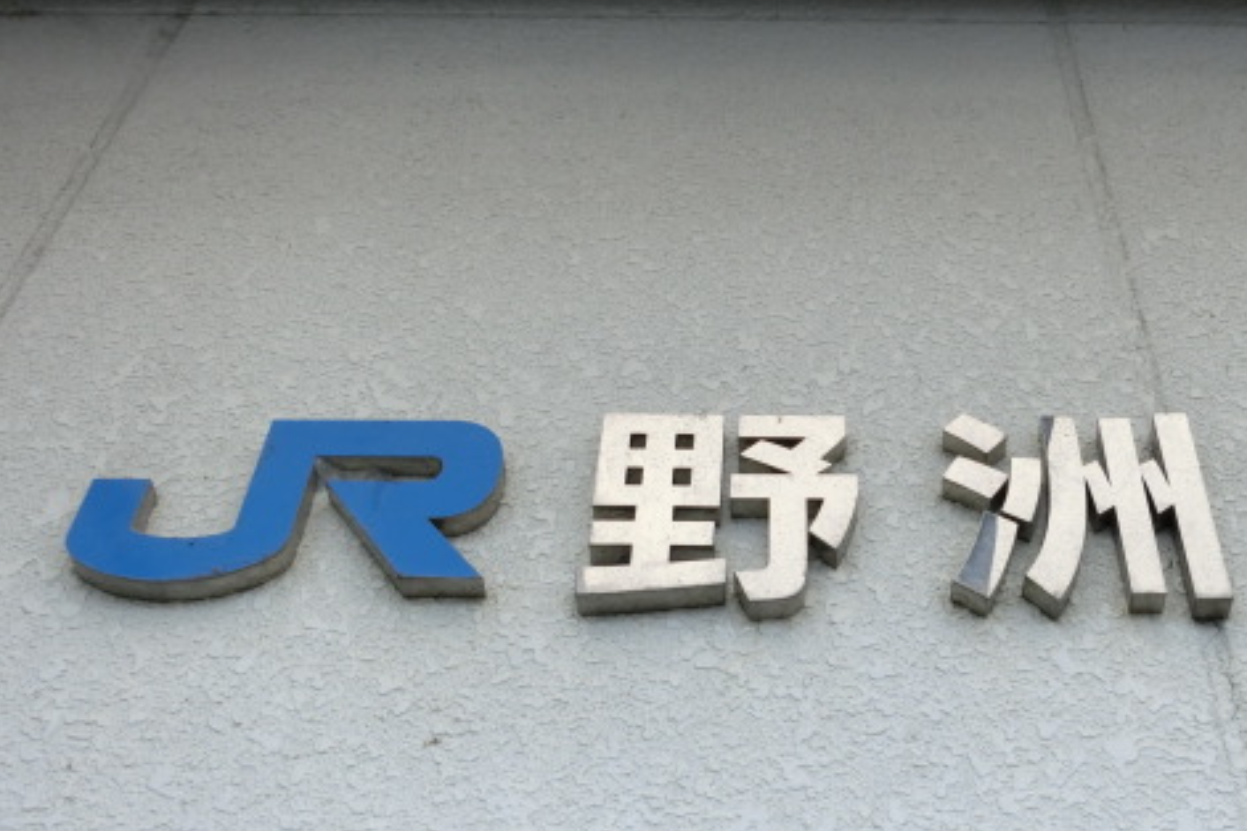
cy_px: 445
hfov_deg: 40.7
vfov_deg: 28.1
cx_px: 805
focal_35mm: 48
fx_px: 1663
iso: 125
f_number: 3.9
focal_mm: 6
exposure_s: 1/125
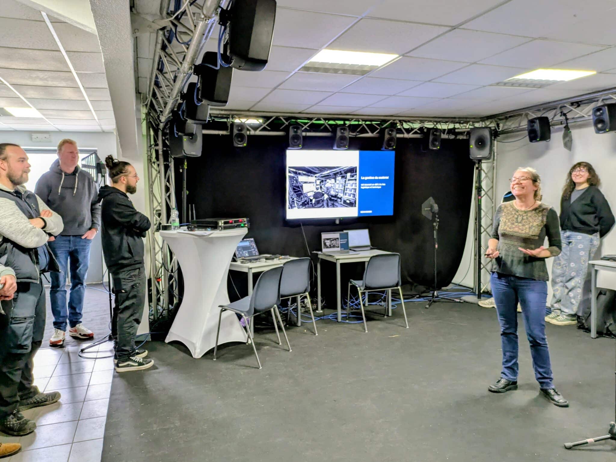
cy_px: 231
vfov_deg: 54.9
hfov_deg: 69.4
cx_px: 308
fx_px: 445
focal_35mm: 25
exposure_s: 1/33.3
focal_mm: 5.43
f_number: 1.89
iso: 170
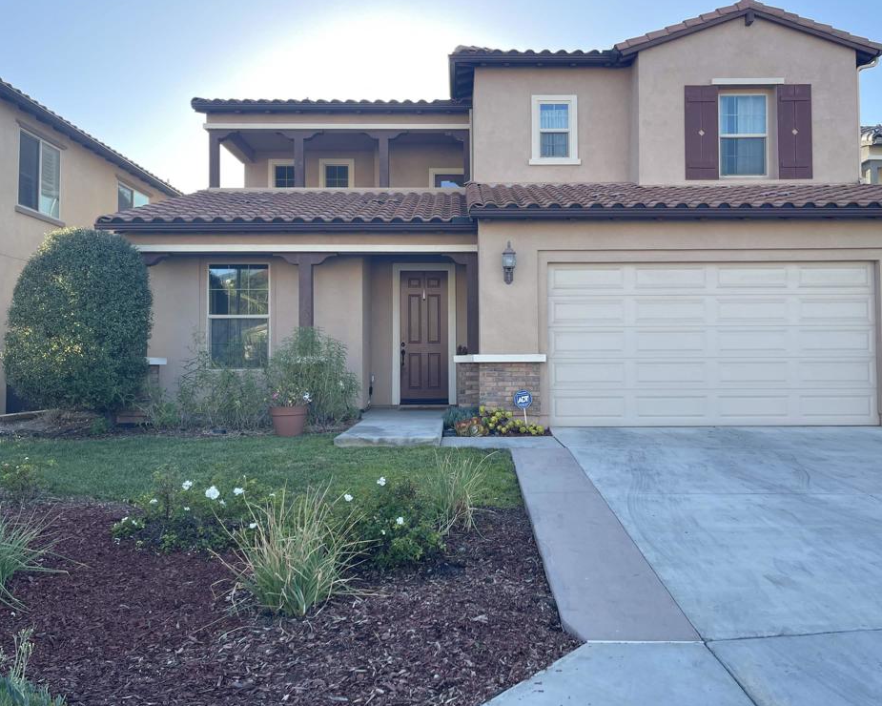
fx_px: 705
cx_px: 471
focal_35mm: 27
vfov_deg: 53.2
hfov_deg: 64.0
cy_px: 342
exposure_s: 1/530
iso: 32
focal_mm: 5.1
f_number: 1.6
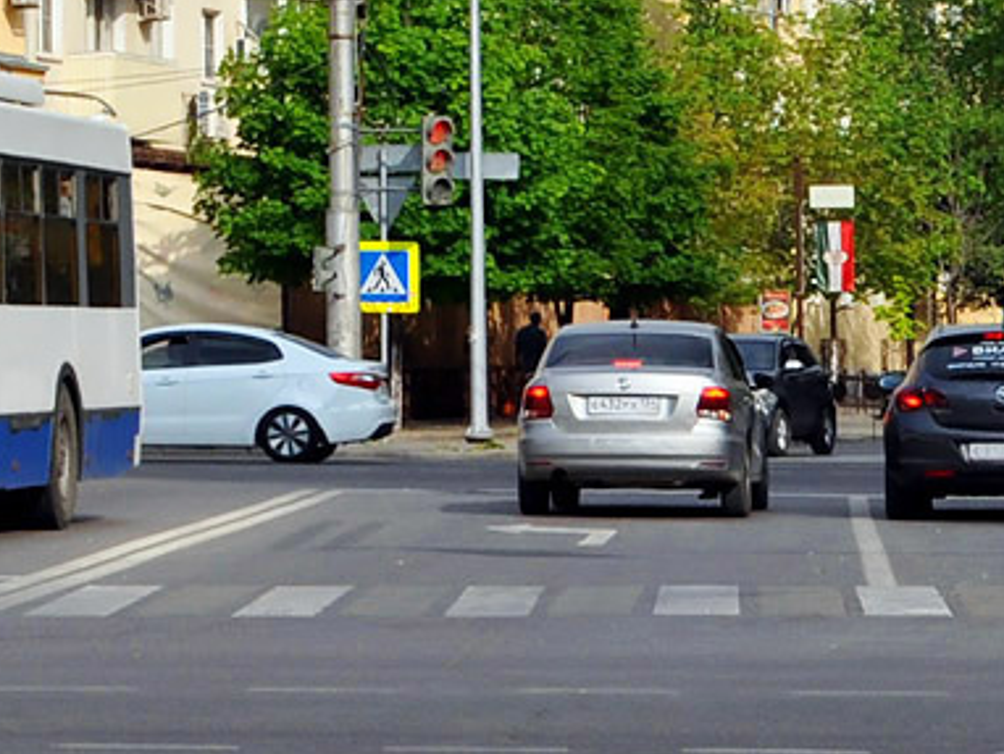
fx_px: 4556
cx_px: -268
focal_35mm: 157
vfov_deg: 9.3
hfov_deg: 12.2
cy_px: -302
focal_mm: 32
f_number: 8
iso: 200
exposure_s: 1/500
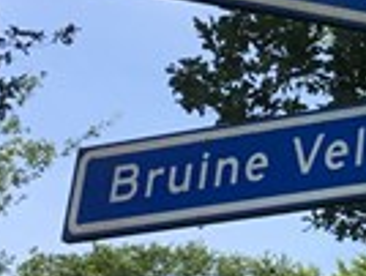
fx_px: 1568
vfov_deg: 10.0
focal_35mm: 148
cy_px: 49
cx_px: 612
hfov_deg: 12.4
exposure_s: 1/679
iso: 25
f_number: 2.4
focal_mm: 3.3
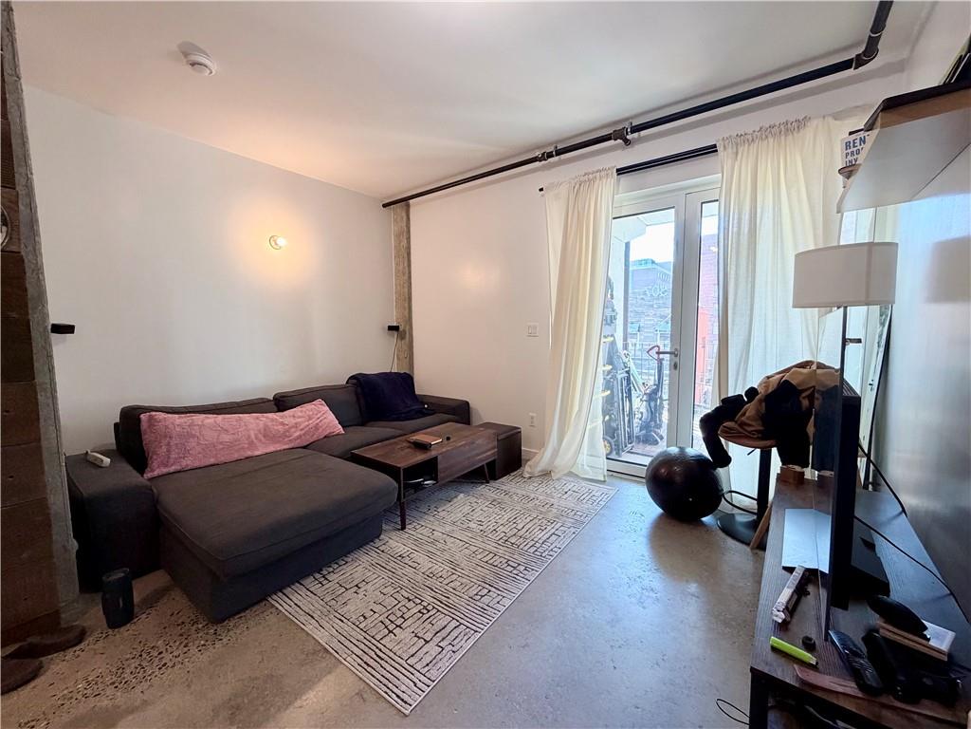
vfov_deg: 85.7
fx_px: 393
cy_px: 364
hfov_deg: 102.1
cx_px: 486
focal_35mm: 14
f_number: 2.2
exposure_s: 1/120
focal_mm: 2.22
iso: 320
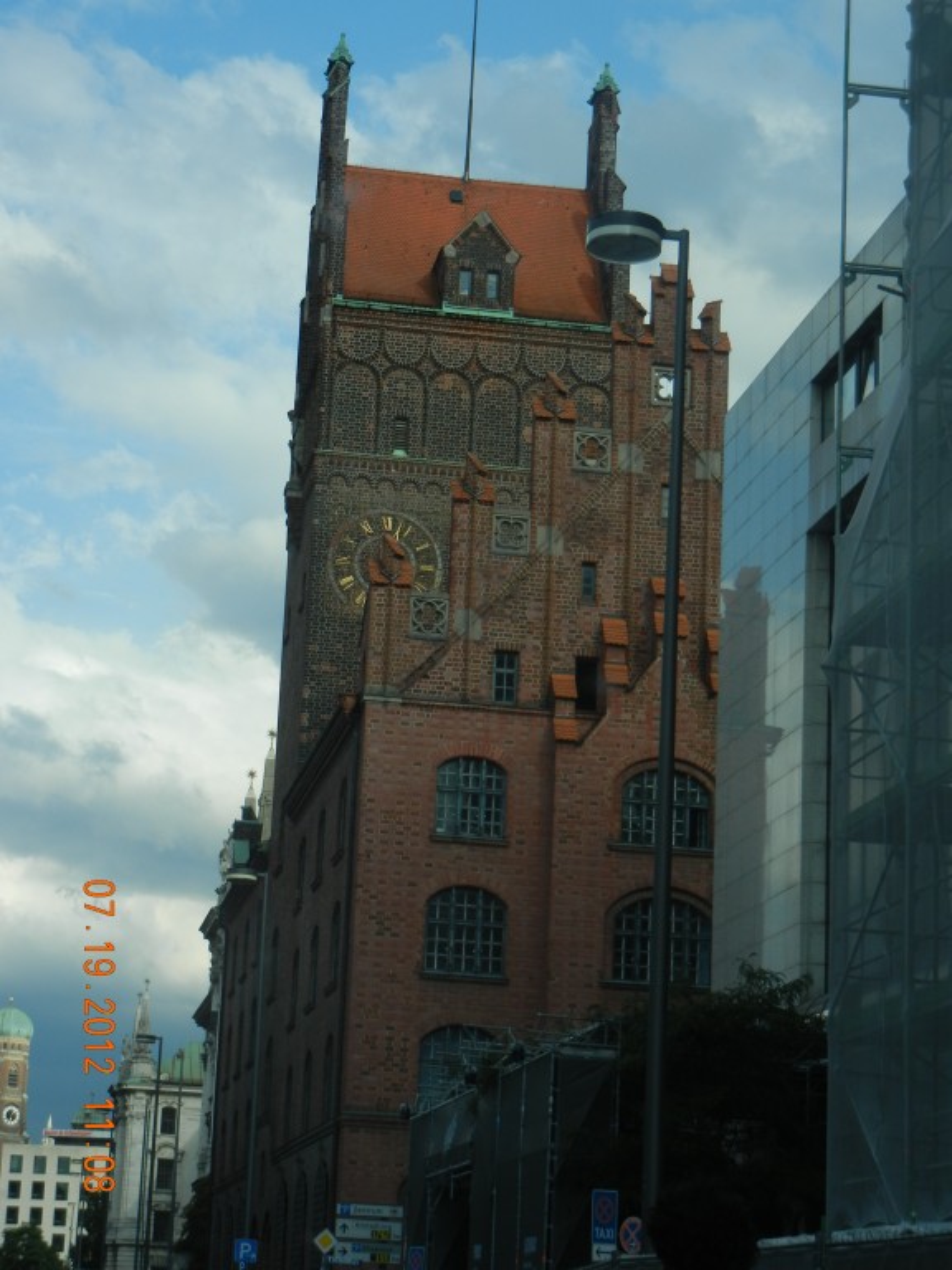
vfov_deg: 25.3
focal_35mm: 77
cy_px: 635
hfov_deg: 19.1
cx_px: 476
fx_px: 2824
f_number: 4.3
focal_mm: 13.9
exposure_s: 1/826
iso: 160
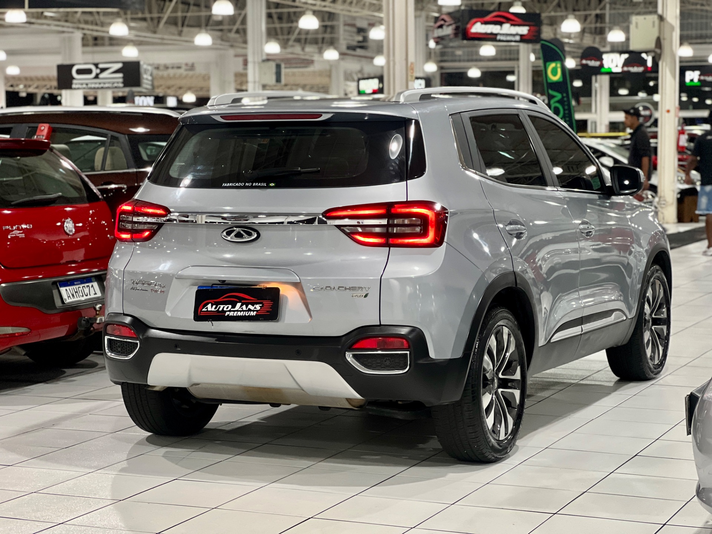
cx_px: 356
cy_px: 267
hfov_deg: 25.3
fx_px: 1584
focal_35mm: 77
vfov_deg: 19.1
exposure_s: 1/30
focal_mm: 9
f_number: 2.8
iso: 320
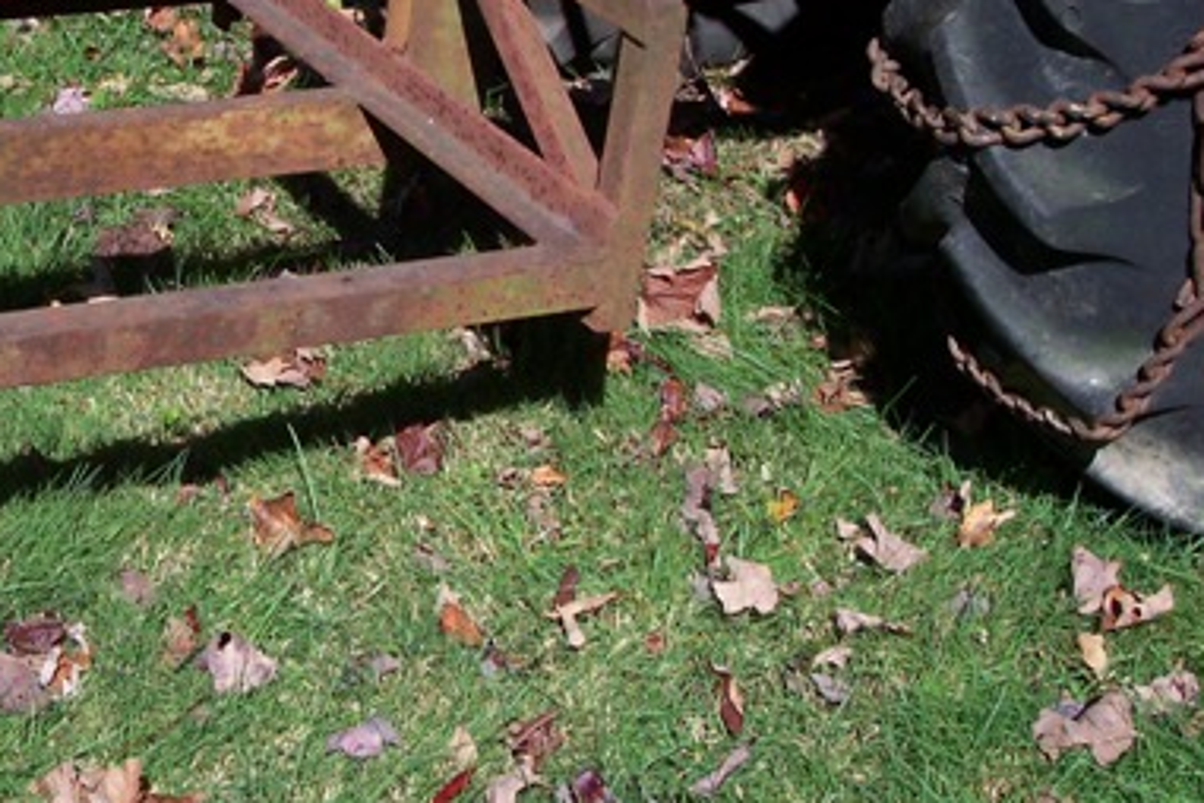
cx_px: 275
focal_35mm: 83
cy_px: 13
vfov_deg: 16.1
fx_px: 2776
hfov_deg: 24.2
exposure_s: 1/700
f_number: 4.8
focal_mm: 8
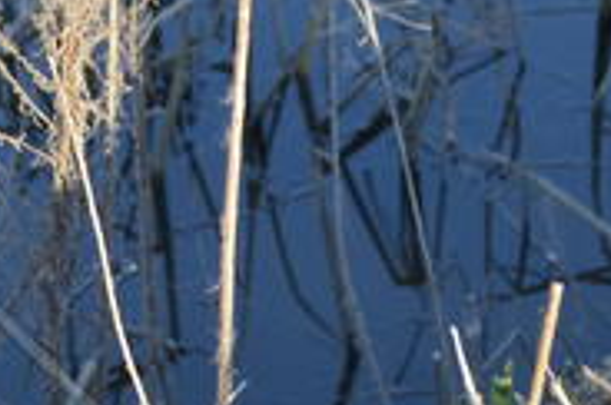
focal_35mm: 285
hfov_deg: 7.0
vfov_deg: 4.8
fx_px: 4829
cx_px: -505
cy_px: -186
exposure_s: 1/200
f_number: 7.1
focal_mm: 40
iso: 200
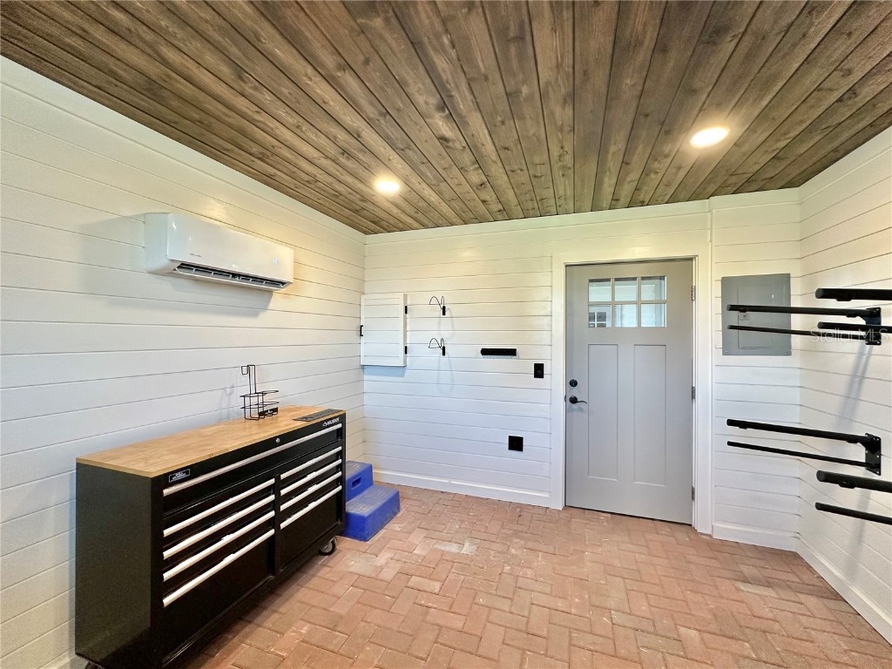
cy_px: 334
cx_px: 446
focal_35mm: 14
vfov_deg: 85.7
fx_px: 361
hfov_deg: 102.1
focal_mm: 2.22
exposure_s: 1/99
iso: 200
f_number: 2.2
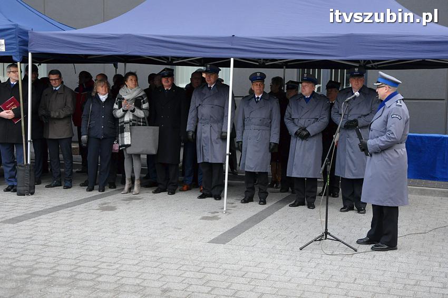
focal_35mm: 57
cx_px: 224
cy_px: 149
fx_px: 709
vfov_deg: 23.7
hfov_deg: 35.1
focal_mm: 38
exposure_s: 1/160
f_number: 8
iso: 1600
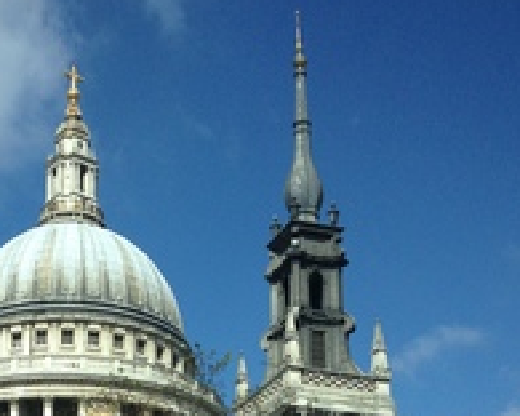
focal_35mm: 84
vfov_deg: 17.2
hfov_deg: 22.4
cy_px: 541
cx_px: 93
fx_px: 1293
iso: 50
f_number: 2.4
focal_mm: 4.28
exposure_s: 1/449
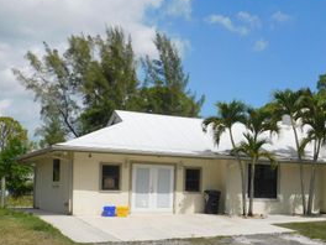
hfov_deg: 33.9
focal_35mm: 53
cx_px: 303
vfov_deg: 27.3
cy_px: 174
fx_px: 499
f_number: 6.4
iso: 125
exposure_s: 1/640
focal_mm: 4.9
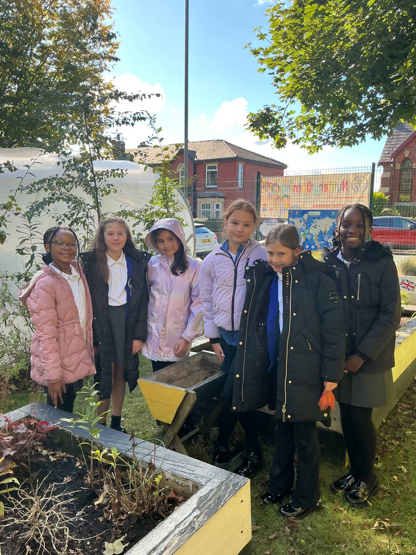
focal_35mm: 29
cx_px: 208
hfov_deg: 48.2
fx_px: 465
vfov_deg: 61.7
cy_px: 278
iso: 20
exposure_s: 1/232
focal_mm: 3
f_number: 1.8
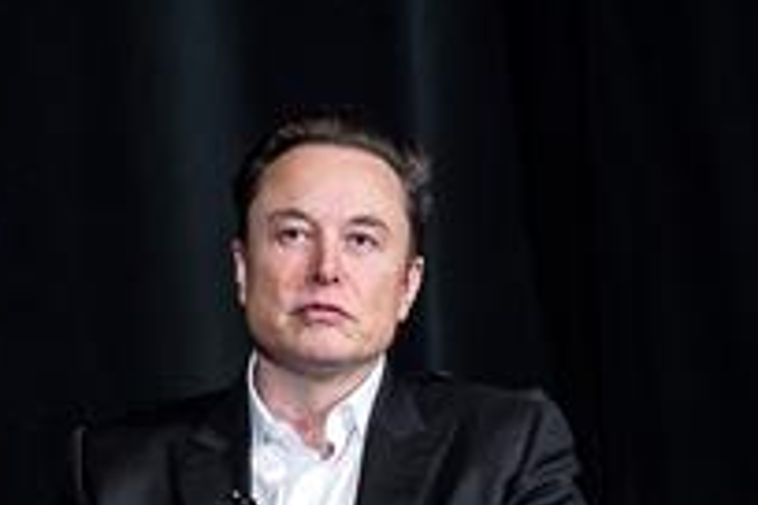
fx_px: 10337
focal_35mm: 491
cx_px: 282
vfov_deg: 2.8
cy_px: 574
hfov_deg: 4.2
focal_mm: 200
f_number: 5
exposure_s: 1/200
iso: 800
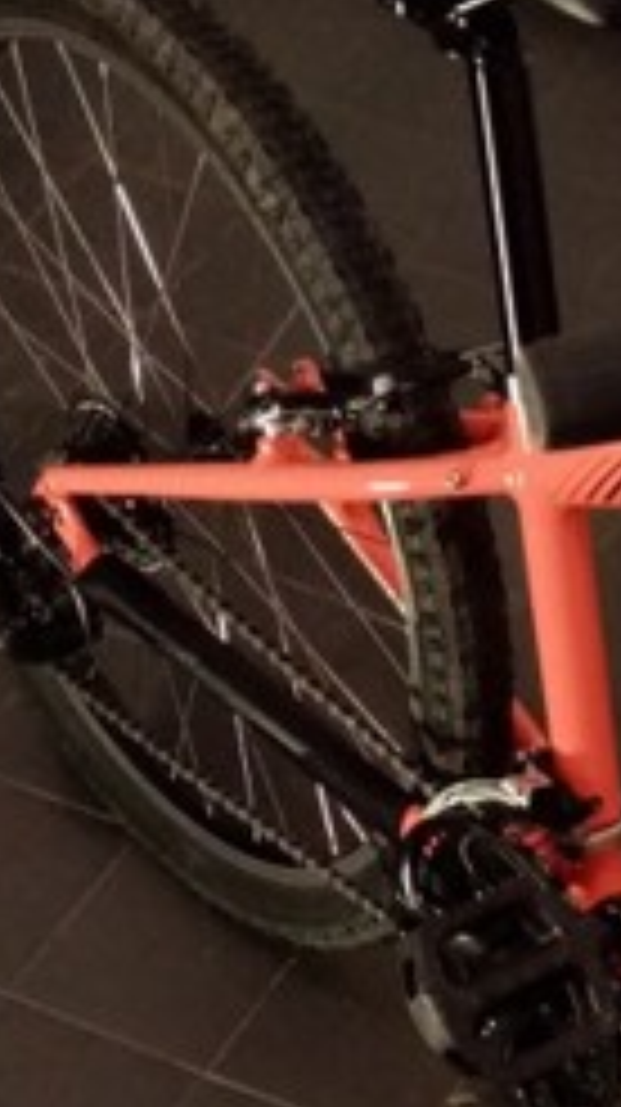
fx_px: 2435
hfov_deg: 13.4
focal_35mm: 83
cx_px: 1012
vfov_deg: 25.1
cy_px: 932
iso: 871
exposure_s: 1/20
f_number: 1.8
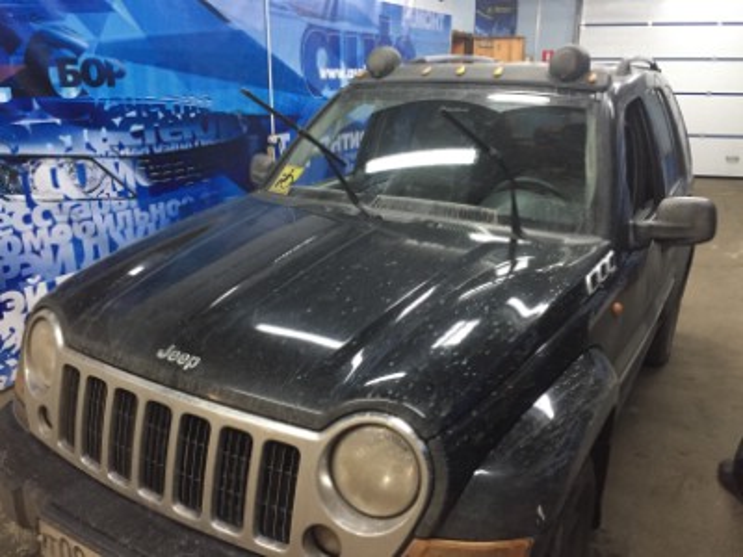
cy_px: 278
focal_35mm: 29
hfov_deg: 61.7
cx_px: 372
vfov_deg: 48.2
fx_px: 622
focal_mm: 4.15
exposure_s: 1/33
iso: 320
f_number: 2.2
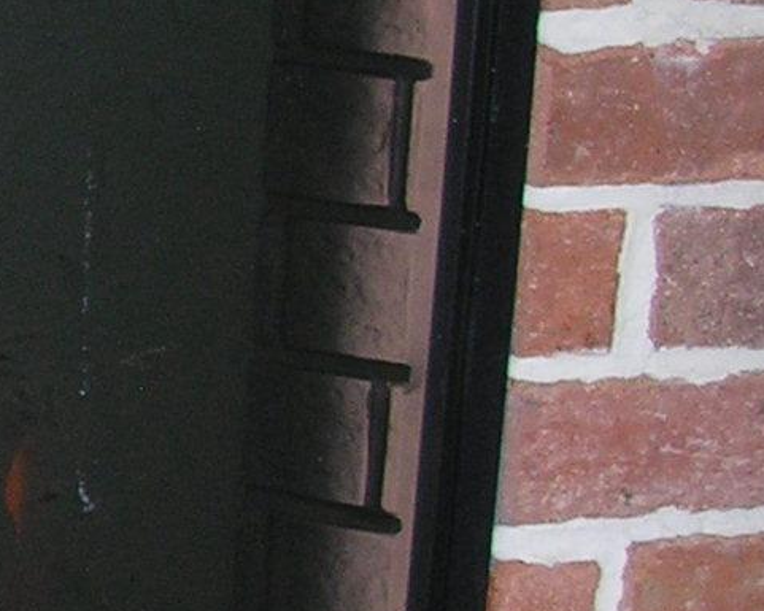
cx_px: -621
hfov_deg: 11.3
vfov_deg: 9.8
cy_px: 298
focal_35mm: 158
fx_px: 3573
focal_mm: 5.8
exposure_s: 1/60.1
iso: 50
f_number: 2.8
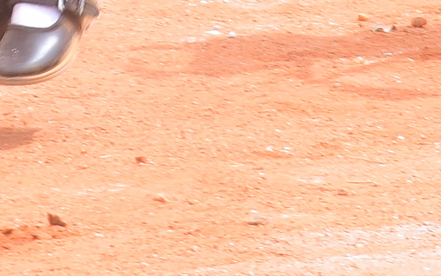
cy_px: -573
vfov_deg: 1.4
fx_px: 11000
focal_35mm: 915
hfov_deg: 2.3
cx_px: 143
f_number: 8
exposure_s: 1/200
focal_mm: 120
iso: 320
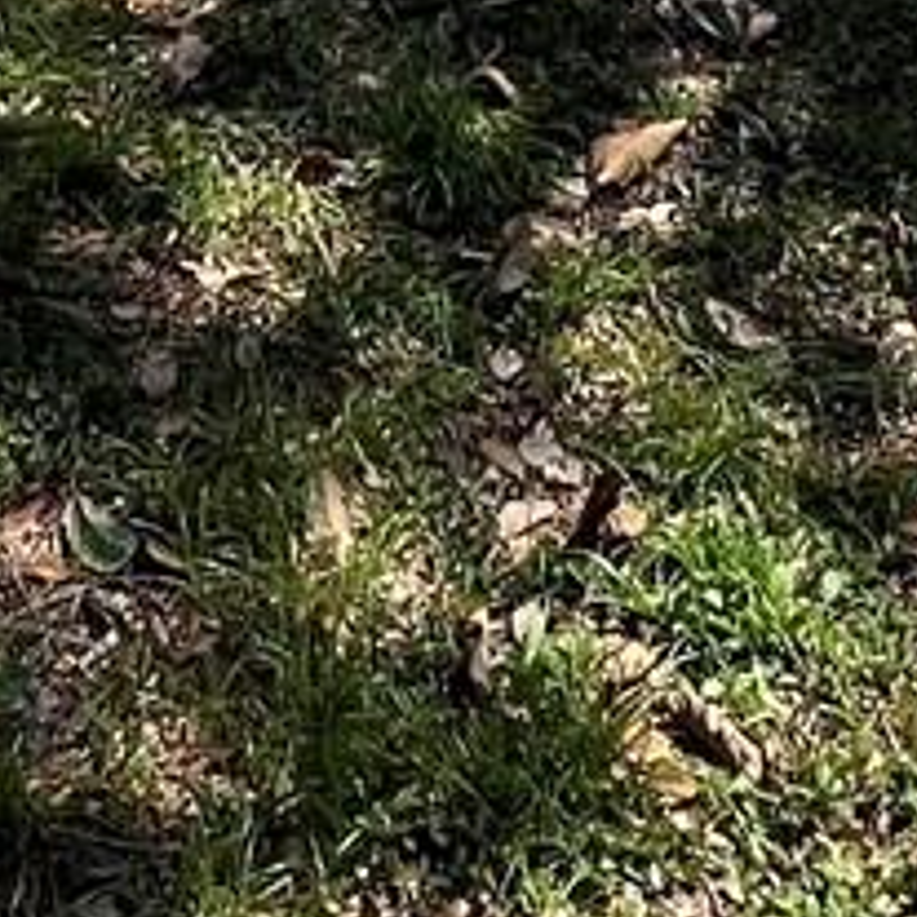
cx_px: 341
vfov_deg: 13.8
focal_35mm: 89
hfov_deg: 19.5
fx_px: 2667
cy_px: -1298
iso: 32
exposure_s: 1/1004
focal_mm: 1.57
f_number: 1.8
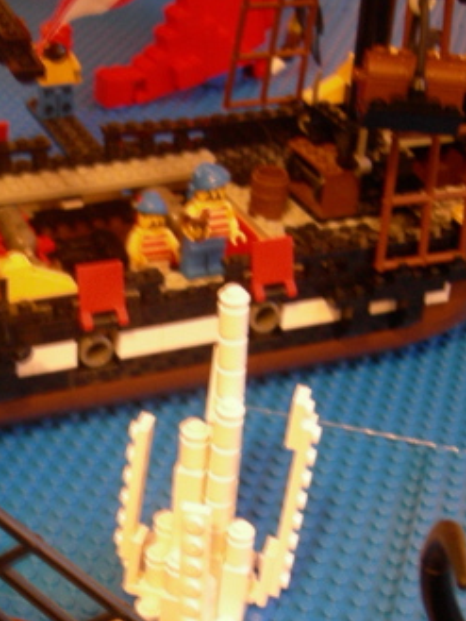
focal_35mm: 70
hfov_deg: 20.9
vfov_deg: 27.0
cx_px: 126
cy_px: 534
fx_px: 1256
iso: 200
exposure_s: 1/1.3
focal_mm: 7.5
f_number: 2.7
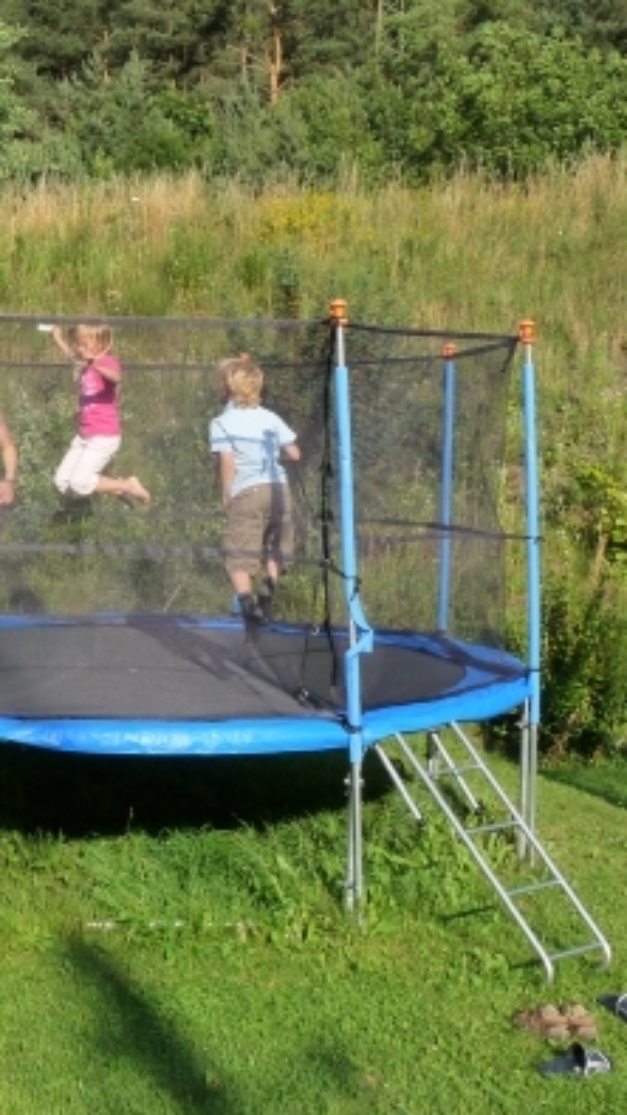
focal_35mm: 53
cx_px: 138
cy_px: 505
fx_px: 1567
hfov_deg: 22.4
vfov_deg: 39.1
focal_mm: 5.6
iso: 160
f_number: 5.6
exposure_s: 1/320
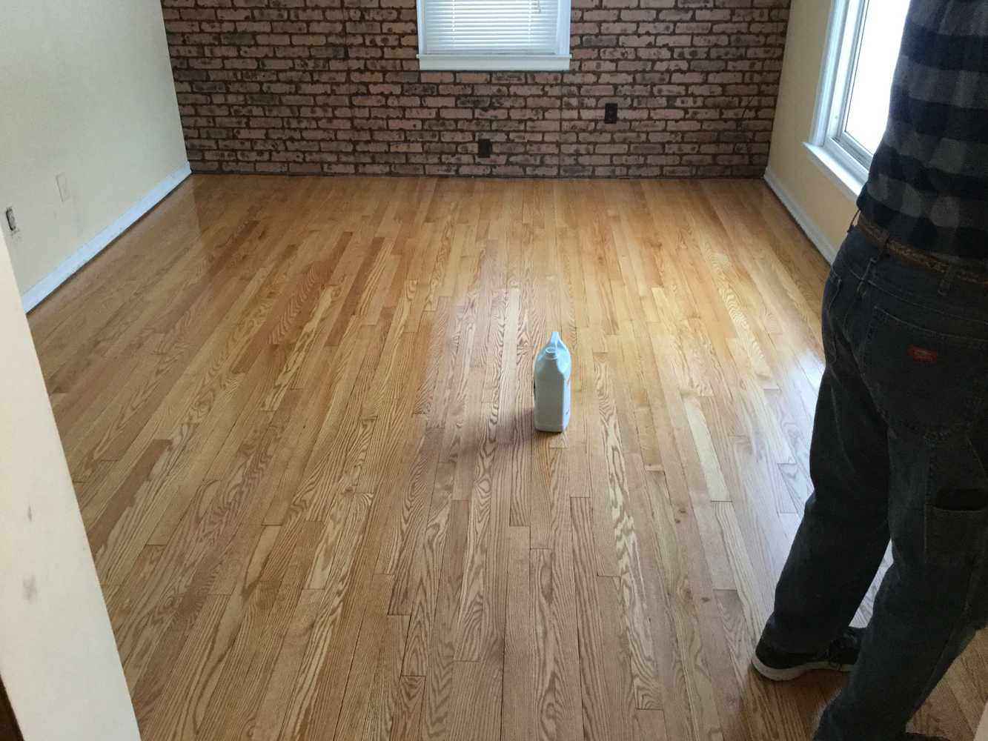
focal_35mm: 31
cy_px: 370
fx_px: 885
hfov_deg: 58.3
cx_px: 494
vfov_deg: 45.4
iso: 125
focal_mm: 3.3
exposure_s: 1/30
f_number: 2.4
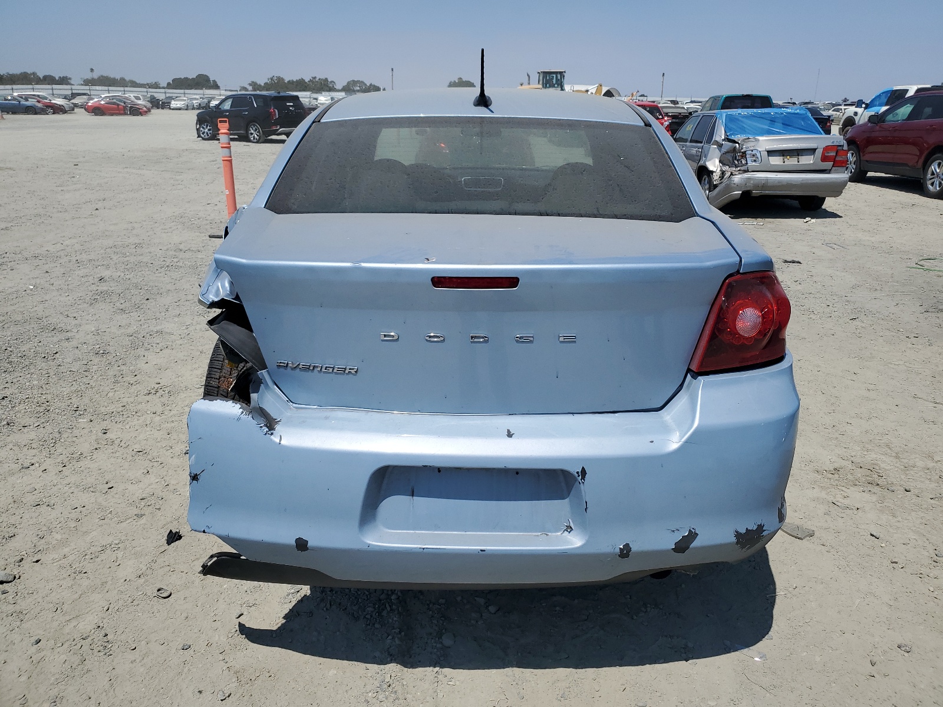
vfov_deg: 53.1
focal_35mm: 26
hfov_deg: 67.3
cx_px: 472
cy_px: 354
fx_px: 708
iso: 50
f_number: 1.5
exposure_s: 1/10000
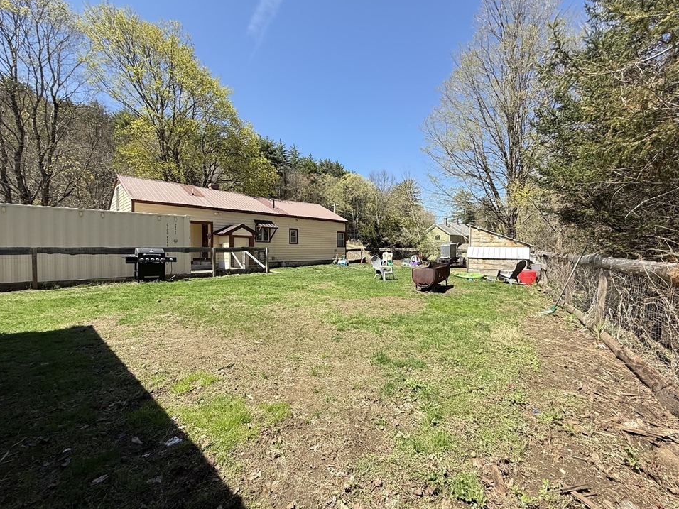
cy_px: 253
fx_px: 294
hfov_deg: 98.1
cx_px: 359
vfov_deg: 81.7
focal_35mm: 15
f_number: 2.2
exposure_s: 1/1087
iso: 64
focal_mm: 2.22
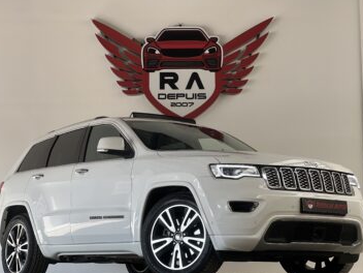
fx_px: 860
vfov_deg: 18.0
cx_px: 181
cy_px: 135
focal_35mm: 82
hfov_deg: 23.8
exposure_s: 1/121
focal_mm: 9
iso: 80
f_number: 2.8
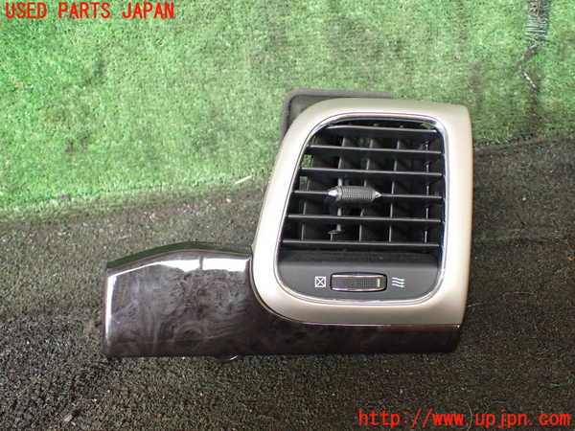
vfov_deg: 46.8
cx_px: 288
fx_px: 498
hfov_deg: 60.0
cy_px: 216
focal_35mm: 30
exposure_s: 1/125
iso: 500
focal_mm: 5.4
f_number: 2.3
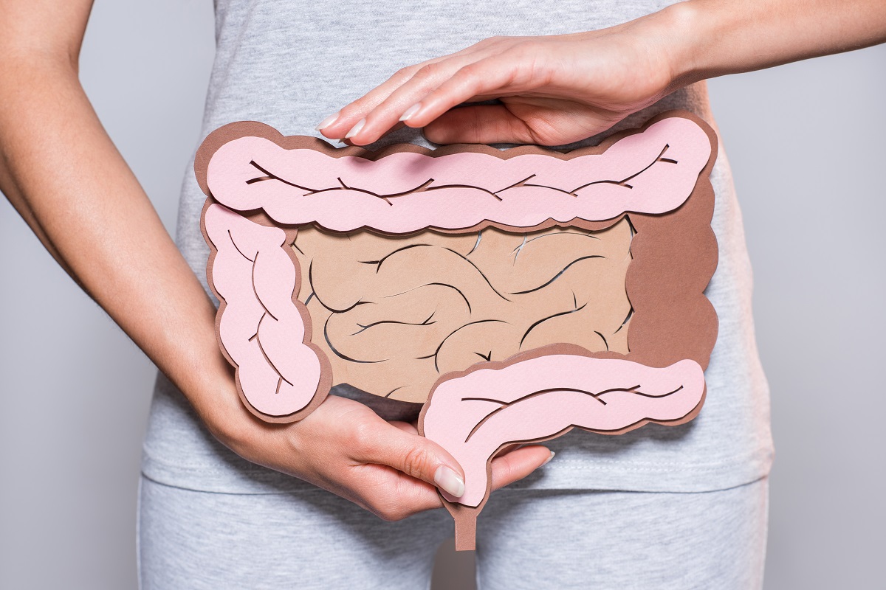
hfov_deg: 23.9
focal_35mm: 85
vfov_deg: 16.1
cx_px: 443
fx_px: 2092
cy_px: 295
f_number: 5.6
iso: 100
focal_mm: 85
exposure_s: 1/125
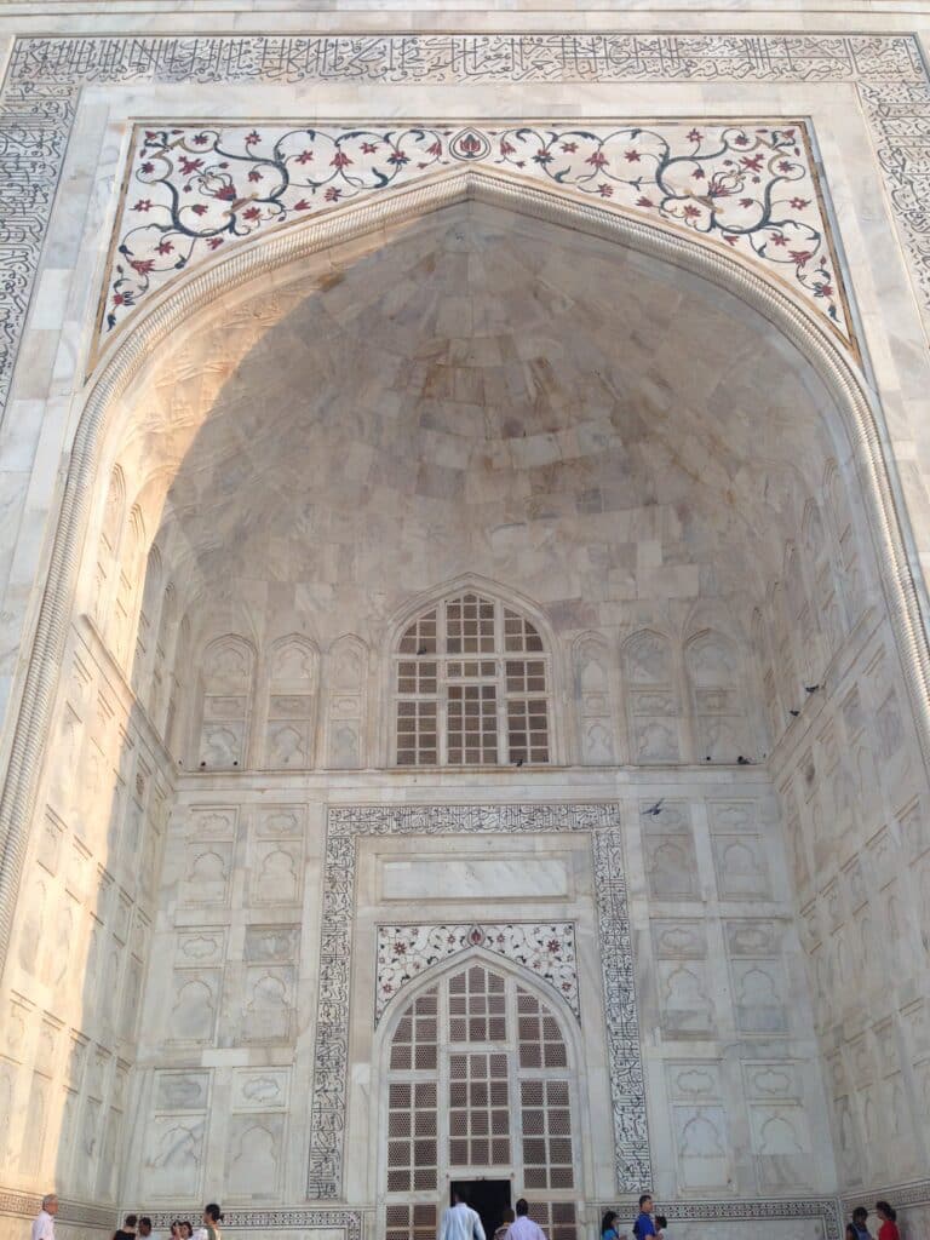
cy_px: 620
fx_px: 1182
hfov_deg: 42.9
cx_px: 465
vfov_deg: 55.4
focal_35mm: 33
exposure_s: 1/357
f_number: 2.4
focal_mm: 4.12
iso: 50
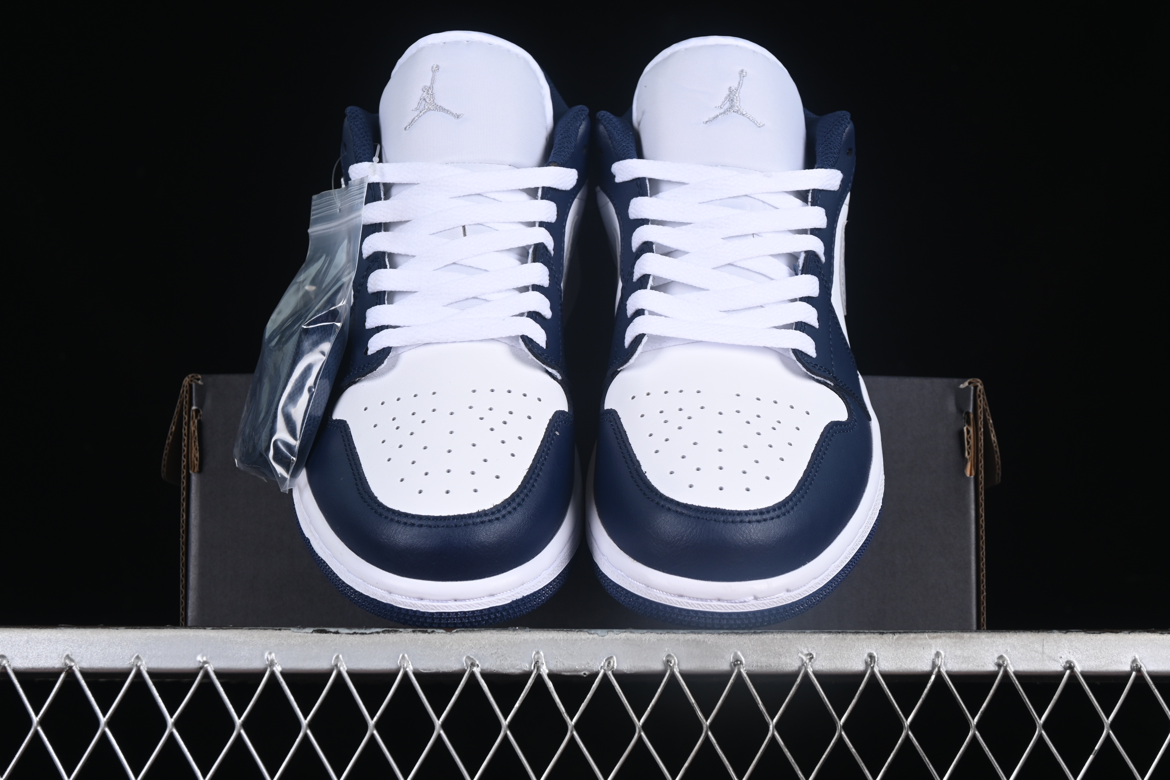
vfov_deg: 18.2
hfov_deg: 27.0
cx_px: 585
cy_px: 390
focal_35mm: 75
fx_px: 2437
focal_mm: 50
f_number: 7.1
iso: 160
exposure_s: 1/80
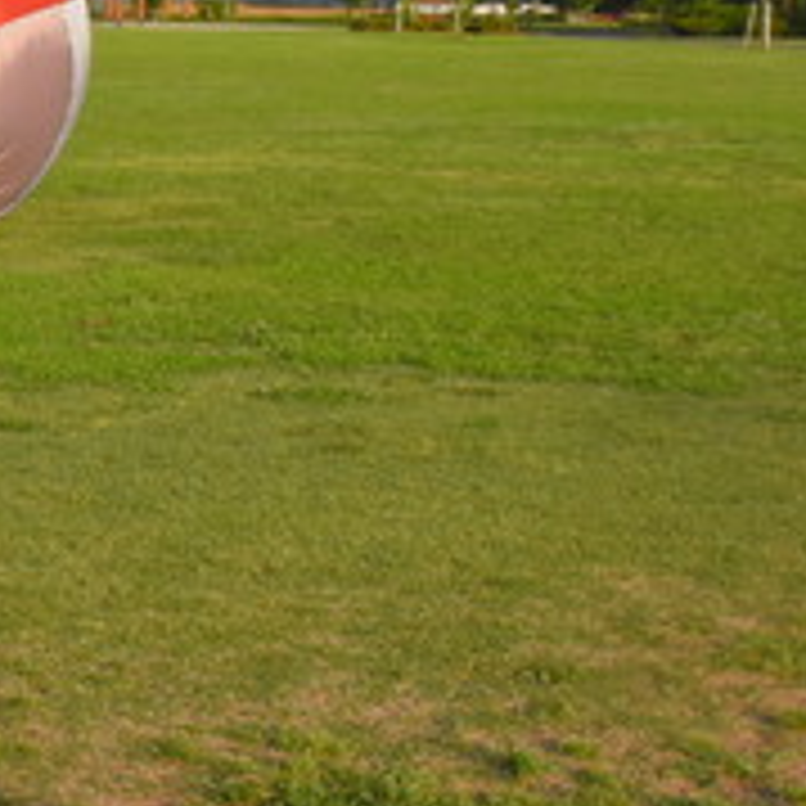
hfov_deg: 15.6
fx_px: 2819
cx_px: -203
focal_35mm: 107
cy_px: 133
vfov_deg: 16.1
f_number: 16
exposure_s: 1/1000
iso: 2000
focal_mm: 30
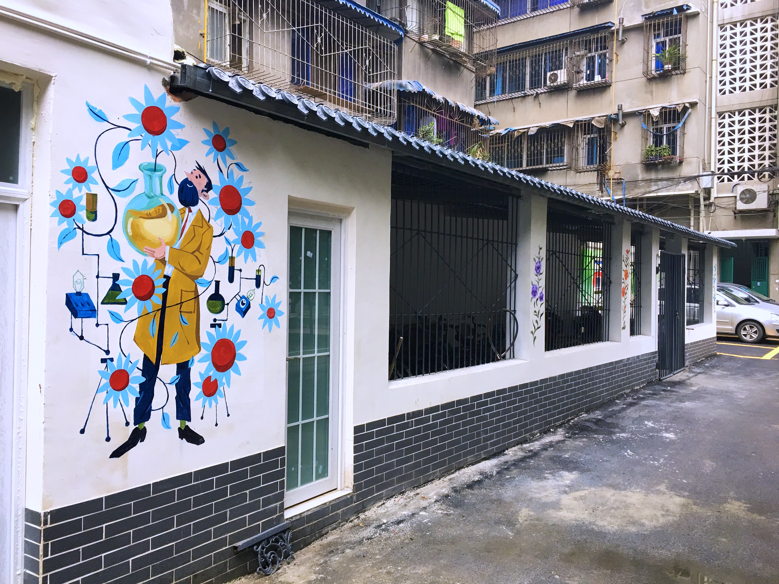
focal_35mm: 29
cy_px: 292
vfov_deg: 48.2
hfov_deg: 61.7
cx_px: 390
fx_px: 653
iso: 32
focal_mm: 4.15
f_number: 2.2
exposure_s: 1/33
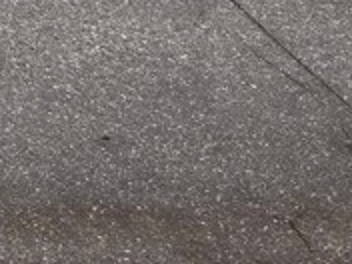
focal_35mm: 134
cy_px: -350
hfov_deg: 12.5
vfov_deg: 9.9
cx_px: -398
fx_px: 1363
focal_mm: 5.4
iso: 25
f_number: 1.8
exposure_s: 1/1775
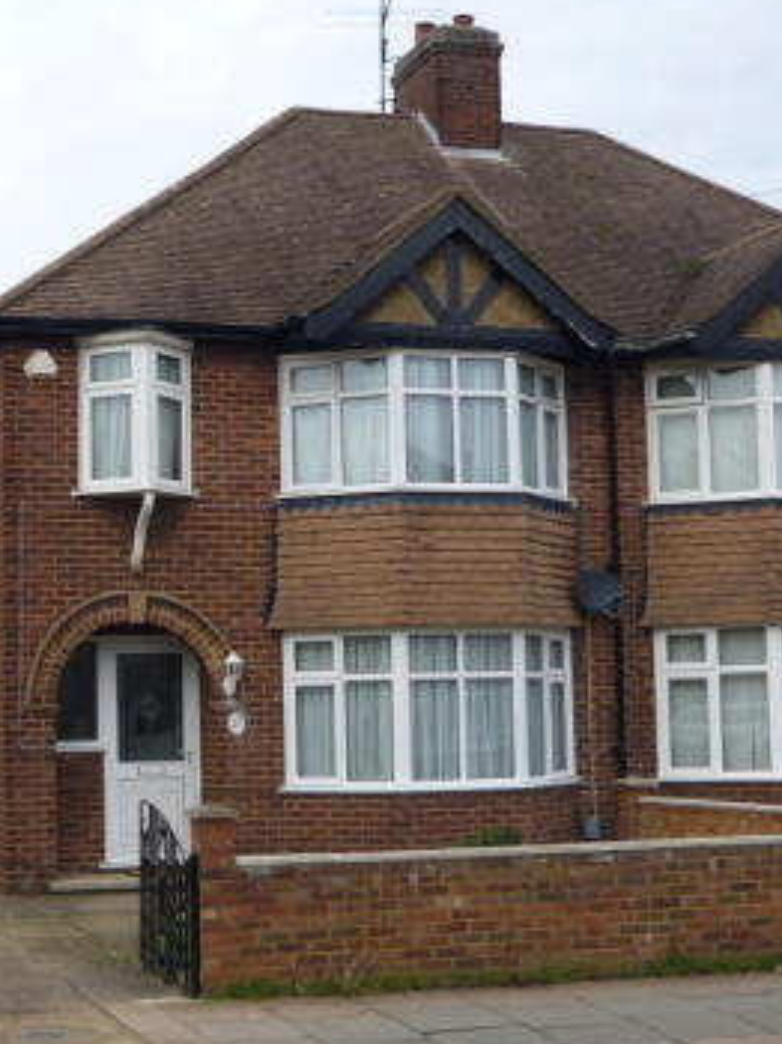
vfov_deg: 29.8
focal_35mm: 65
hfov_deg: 22.4
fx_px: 1960
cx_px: 246
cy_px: 494
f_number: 3
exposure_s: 1/80
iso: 80
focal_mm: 6.4
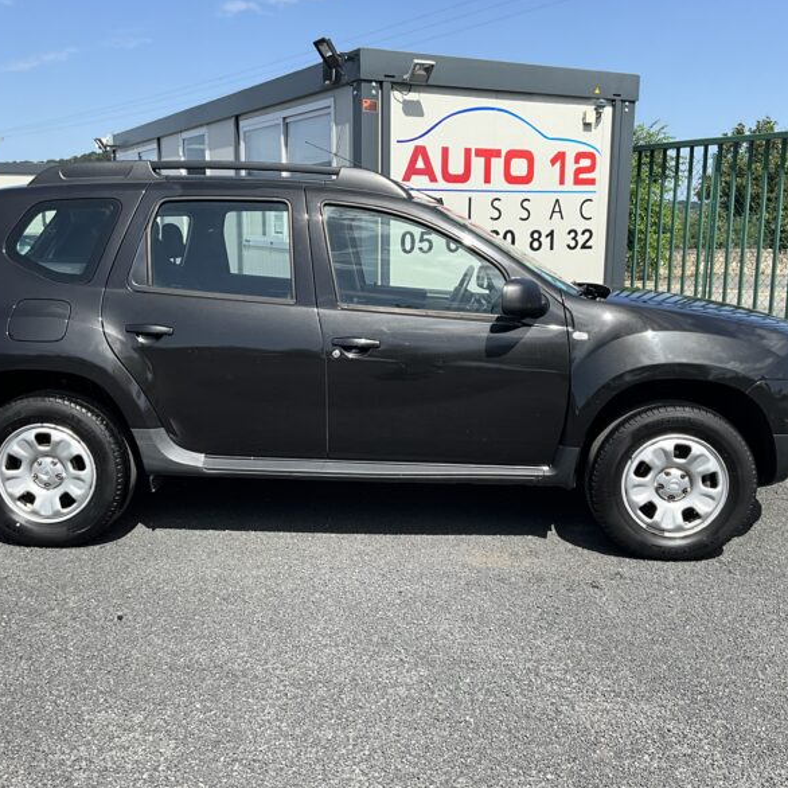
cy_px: 390
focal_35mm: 35
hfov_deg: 47.2
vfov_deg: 47.2
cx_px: 391
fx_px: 901
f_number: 1.8
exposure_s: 1/1534
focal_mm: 3
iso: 25
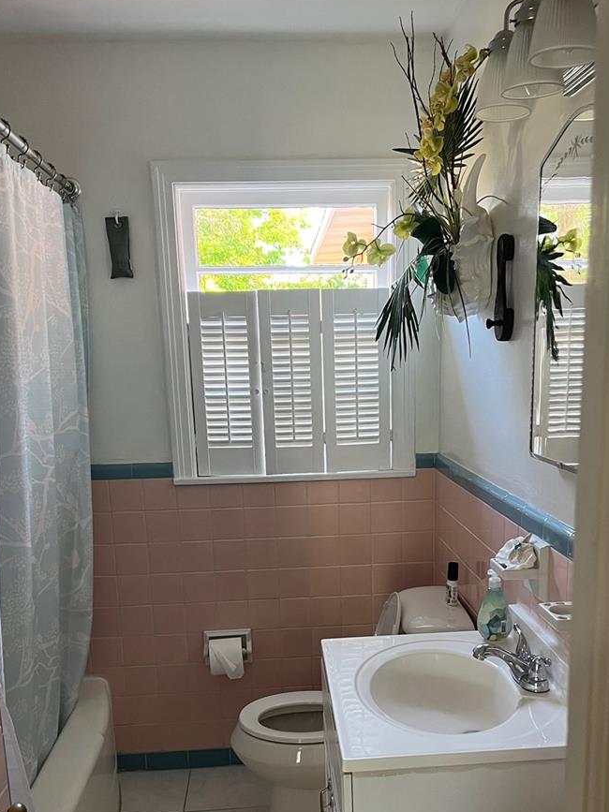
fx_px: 845
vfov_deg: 50.2
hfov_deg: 39.6
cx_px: 335
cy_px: 555
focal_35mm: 36
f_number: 1.6
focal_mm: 5.1
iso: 250
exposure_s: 1/60
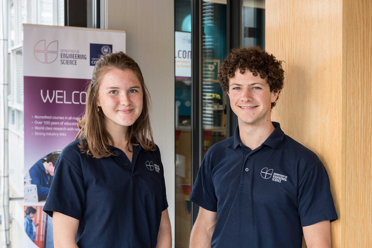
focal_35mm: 50
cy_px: 124
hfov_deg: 39.6
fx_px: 517
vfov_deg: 27.0
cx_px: 186
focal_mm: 50
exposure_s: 1/60
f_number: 6.3
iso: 400
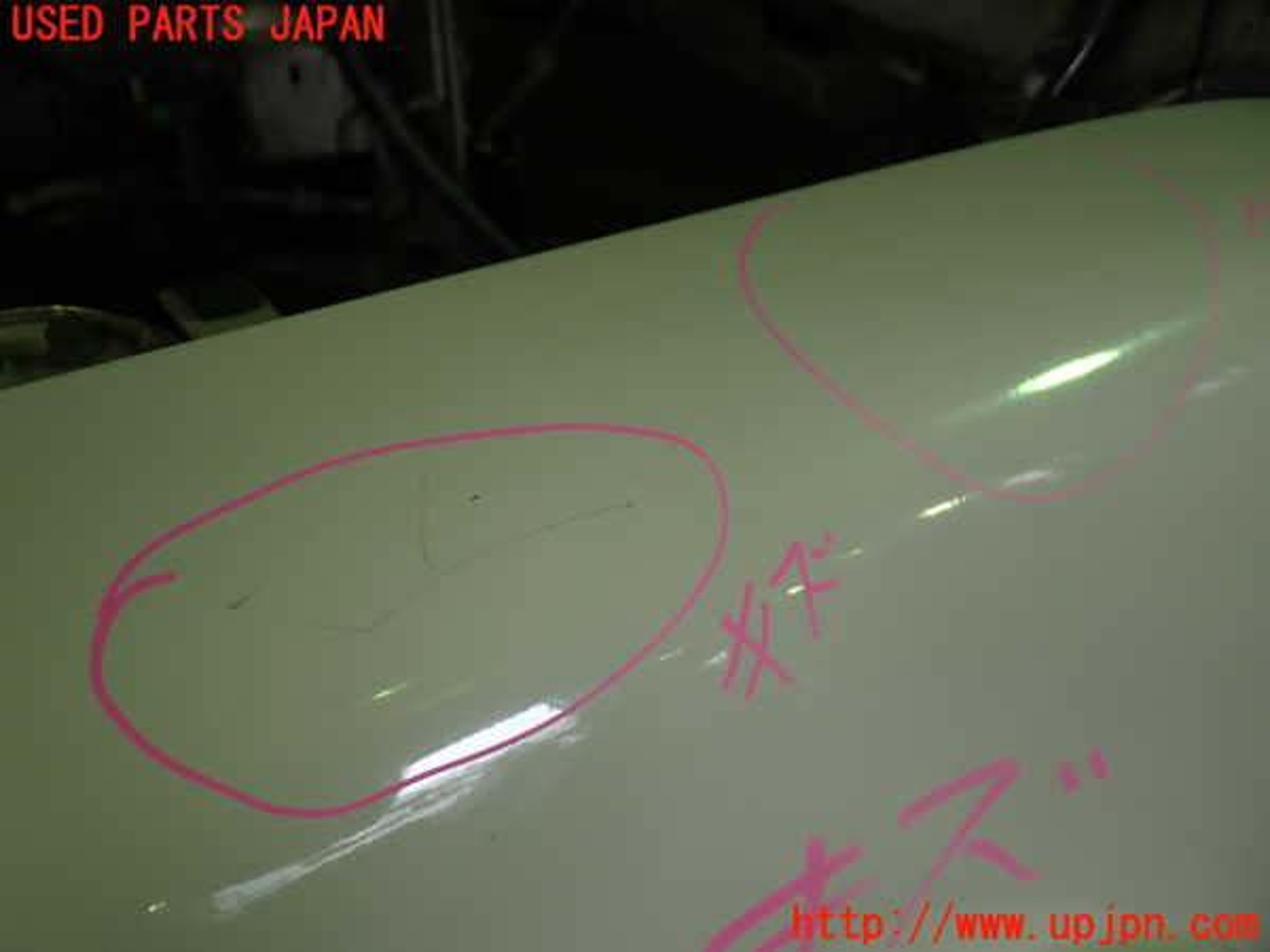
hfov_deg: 45.8
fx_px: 1504
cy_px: 476
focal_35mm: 41
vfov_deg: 35.1
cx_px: 635
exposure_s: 1/80
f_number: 2.8
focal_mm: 7.31
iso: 160
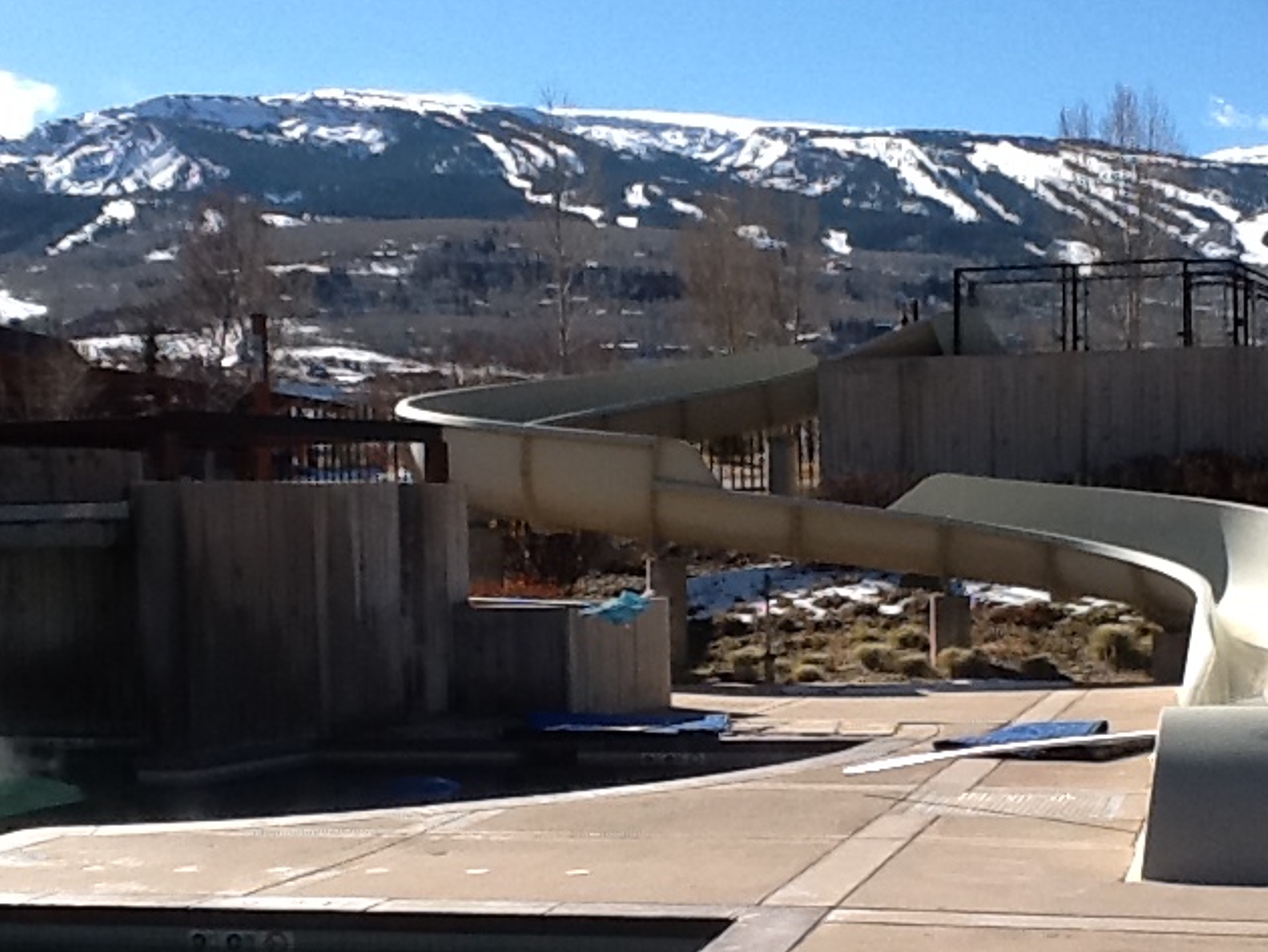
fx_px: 2455
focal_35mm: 67
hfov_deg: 28.9
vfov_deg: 21.8
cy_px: 664
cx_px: 743
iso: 40
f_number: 2.4
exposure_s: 1/1408
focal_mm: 2.03
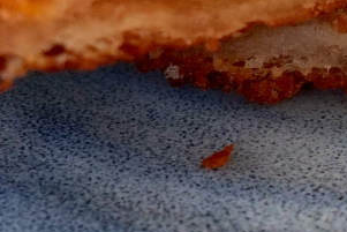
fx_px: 3693
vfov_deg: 3.6
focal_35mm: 383
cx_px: 553
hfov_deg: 5.3
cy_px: -103
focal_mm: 60
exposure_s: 1/60
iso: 2000
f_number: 8
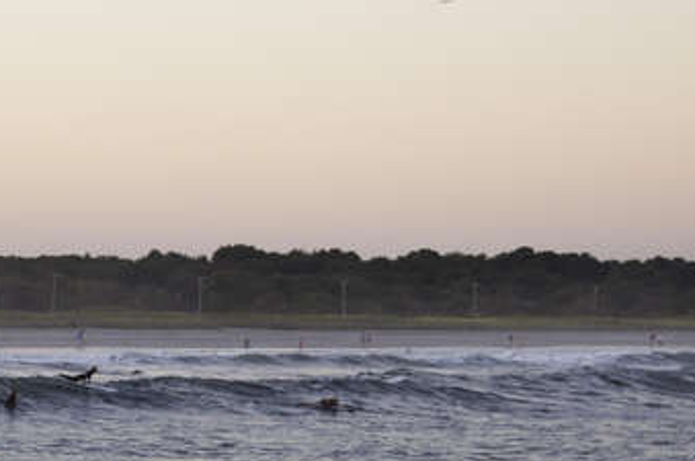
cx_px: 53
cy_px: 477
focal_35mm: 170
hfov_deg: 12.0
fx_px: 3277
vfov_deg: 8.0
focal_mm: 48
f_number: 4.5
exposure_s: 1/125
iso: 400
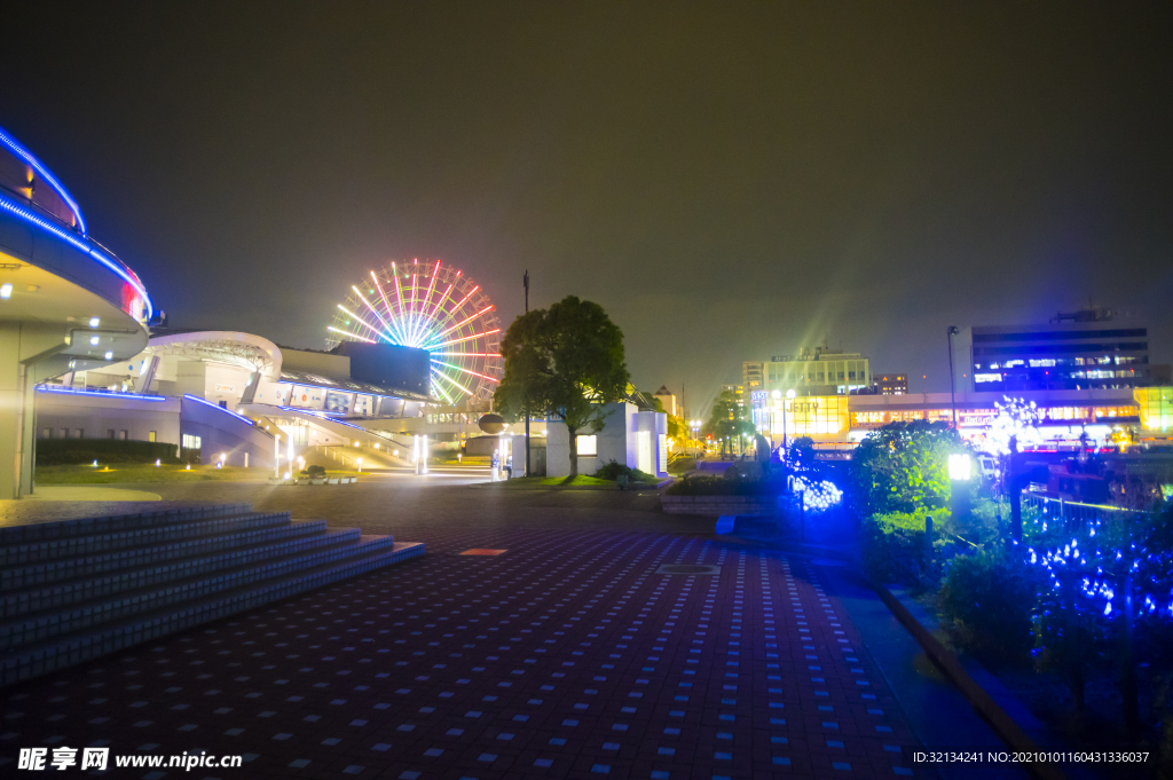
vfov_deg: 57.1
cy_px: 390
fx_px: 716
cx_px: 586
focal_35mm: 22
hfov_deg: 78.6
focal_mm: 15
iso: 1600
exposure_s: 1/6
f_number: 4
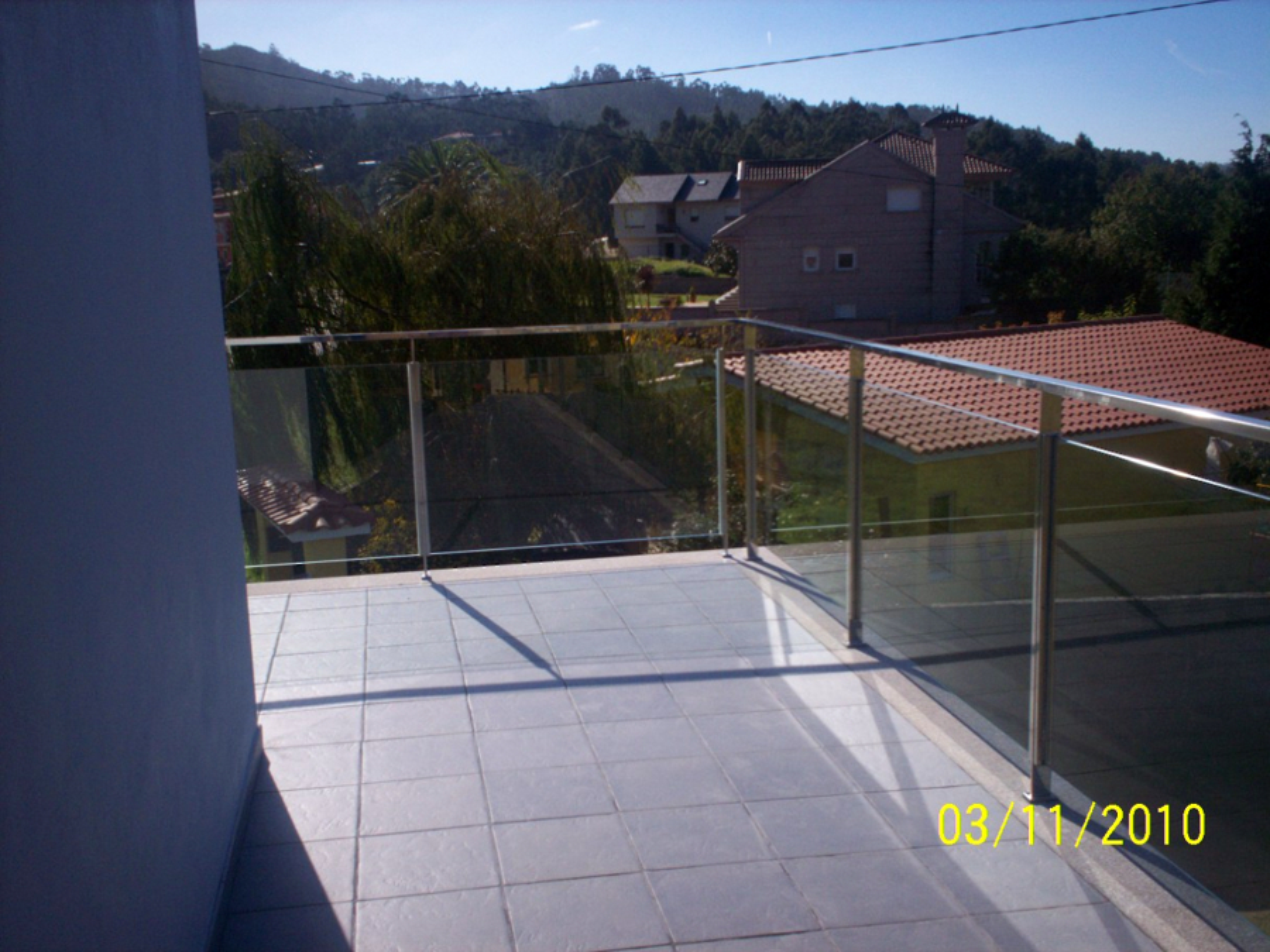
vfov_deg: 39.7
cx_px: 635
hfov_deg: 51.4
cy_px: 476
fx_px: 1321
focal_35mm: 36
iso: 100
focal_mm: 6
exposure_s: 1/892
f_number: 4.5
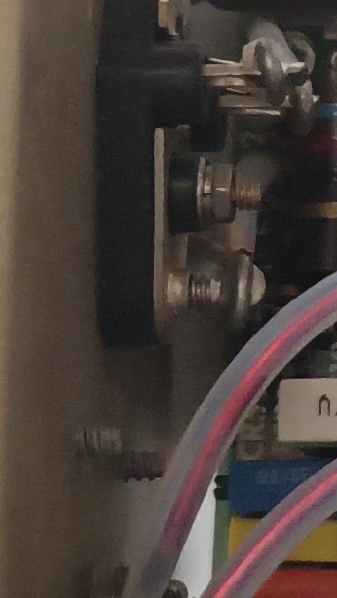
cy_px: 344
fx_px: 2653
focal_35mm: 167
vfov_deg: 12.9
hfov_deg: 6.7
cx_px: 975
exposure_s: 1/50
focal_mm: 5.56
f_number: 1.8
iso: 1034
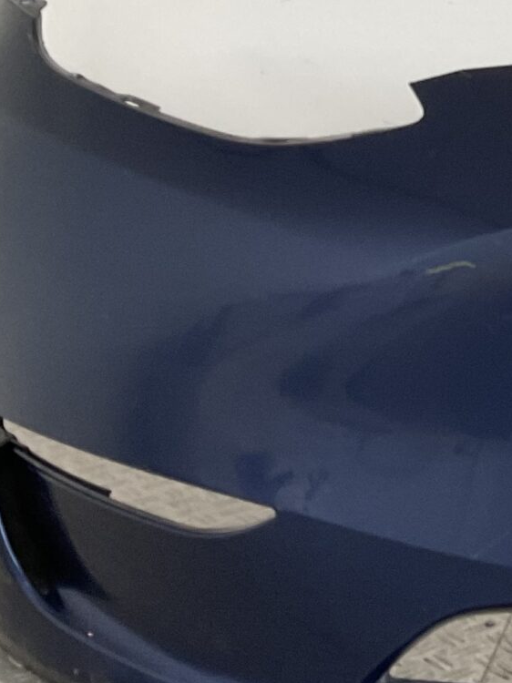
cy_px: 146
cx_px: 1003
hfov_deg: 13.1
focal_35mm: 99
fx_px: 1954
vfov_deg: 19.7
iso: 40
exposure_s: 1/50
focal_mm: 3
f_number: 1.8
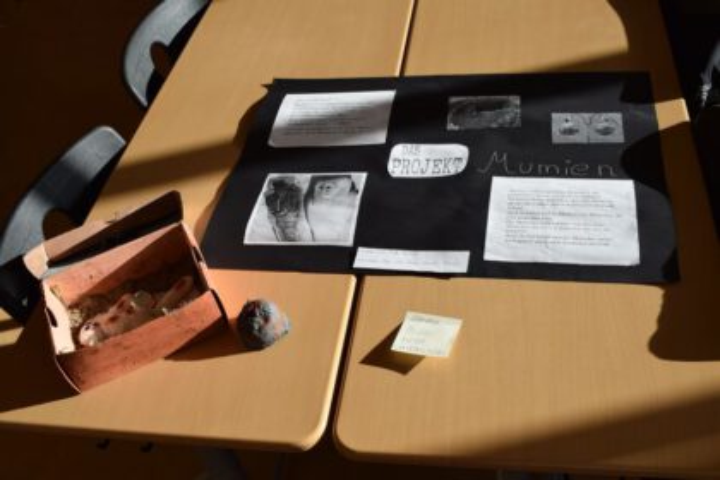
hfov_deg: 51.3
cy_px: 240
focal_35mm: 38
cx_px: 360
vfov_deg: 35.5
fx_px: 750
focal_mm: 25
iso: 200
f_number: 9
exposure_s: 1/320
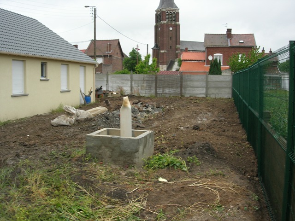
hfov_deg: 49.0
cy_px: 110
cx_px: 148
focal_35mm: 38
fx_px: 324
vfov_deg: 37.7
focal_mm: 7.8
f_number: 4.8
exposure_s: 1/114
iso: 64
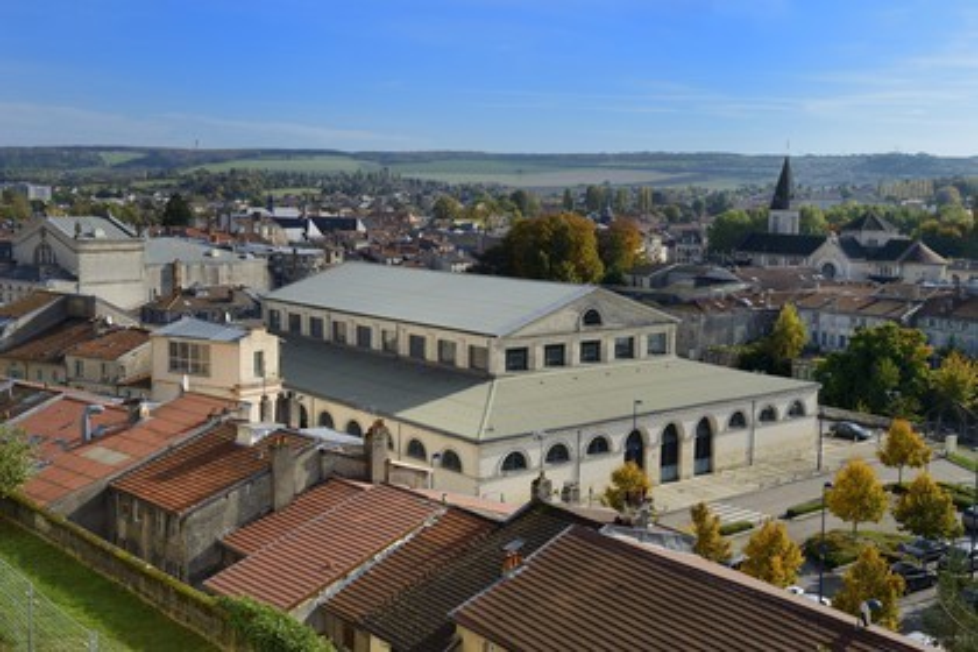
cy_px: 326
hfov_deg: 48.5
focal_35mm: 40
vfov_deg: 33.4
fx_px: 1087
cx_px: 489
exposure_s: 1/320
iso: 200
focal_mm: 40
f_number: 11
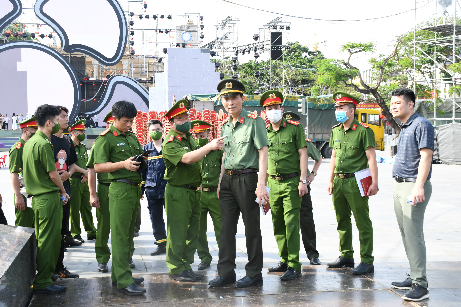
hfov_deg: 41.1
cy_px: 154
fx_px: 615
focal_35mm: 48
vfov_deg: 28.1
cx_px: 230
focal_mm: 32
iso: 250
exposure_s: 1/200
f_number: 8
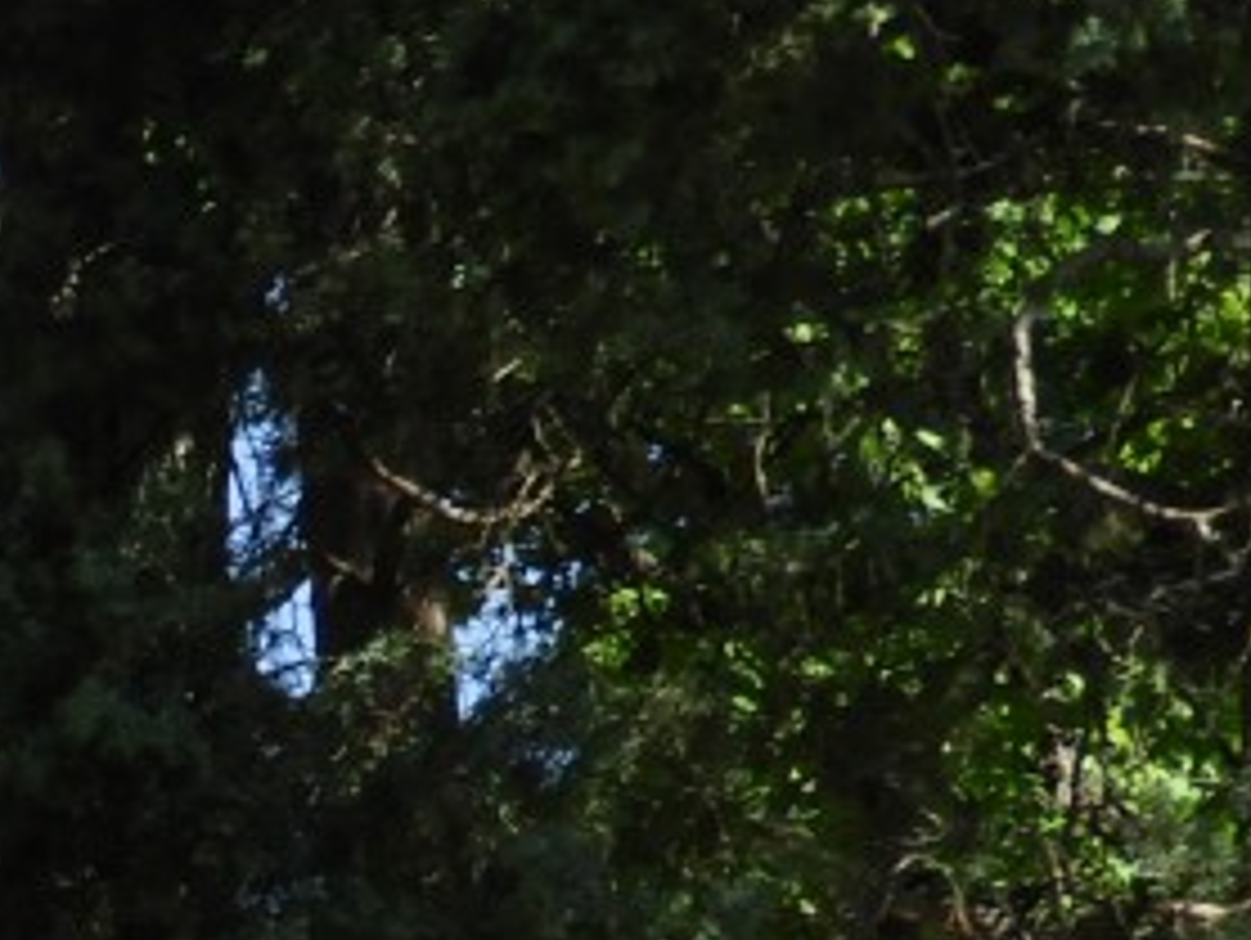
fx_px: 13094
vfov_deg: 4.1
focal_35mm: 362
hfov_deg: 5.3
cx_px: -1656
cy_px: 1682
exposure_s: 1/400
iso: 100
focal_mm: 12.5
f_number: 4.5
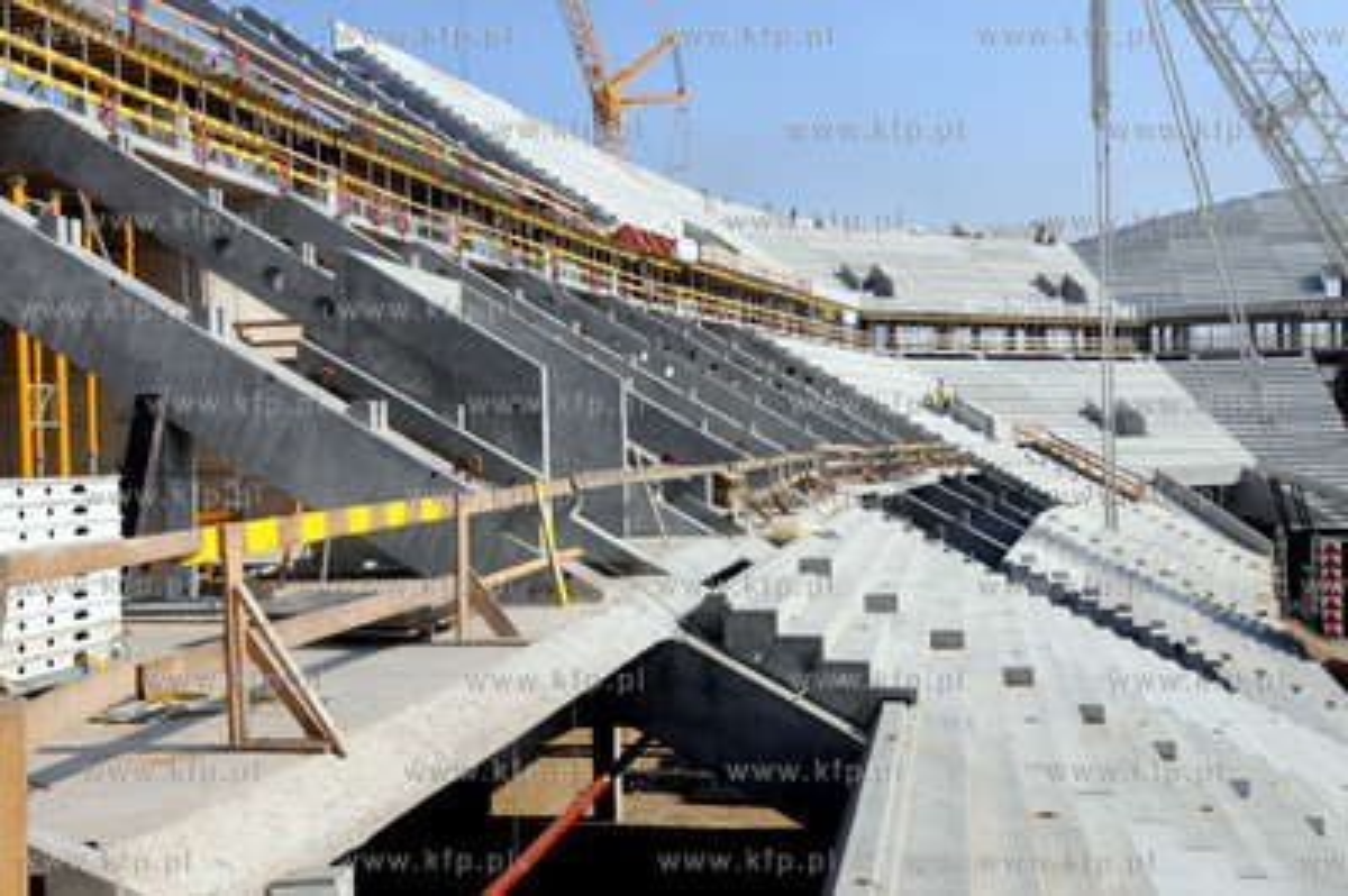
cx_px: 674
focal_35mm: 36
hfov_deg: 53.2
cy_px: 448
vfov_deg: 36.8
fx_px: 1347
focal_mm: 24
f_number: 16
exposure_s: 1/250
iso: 400
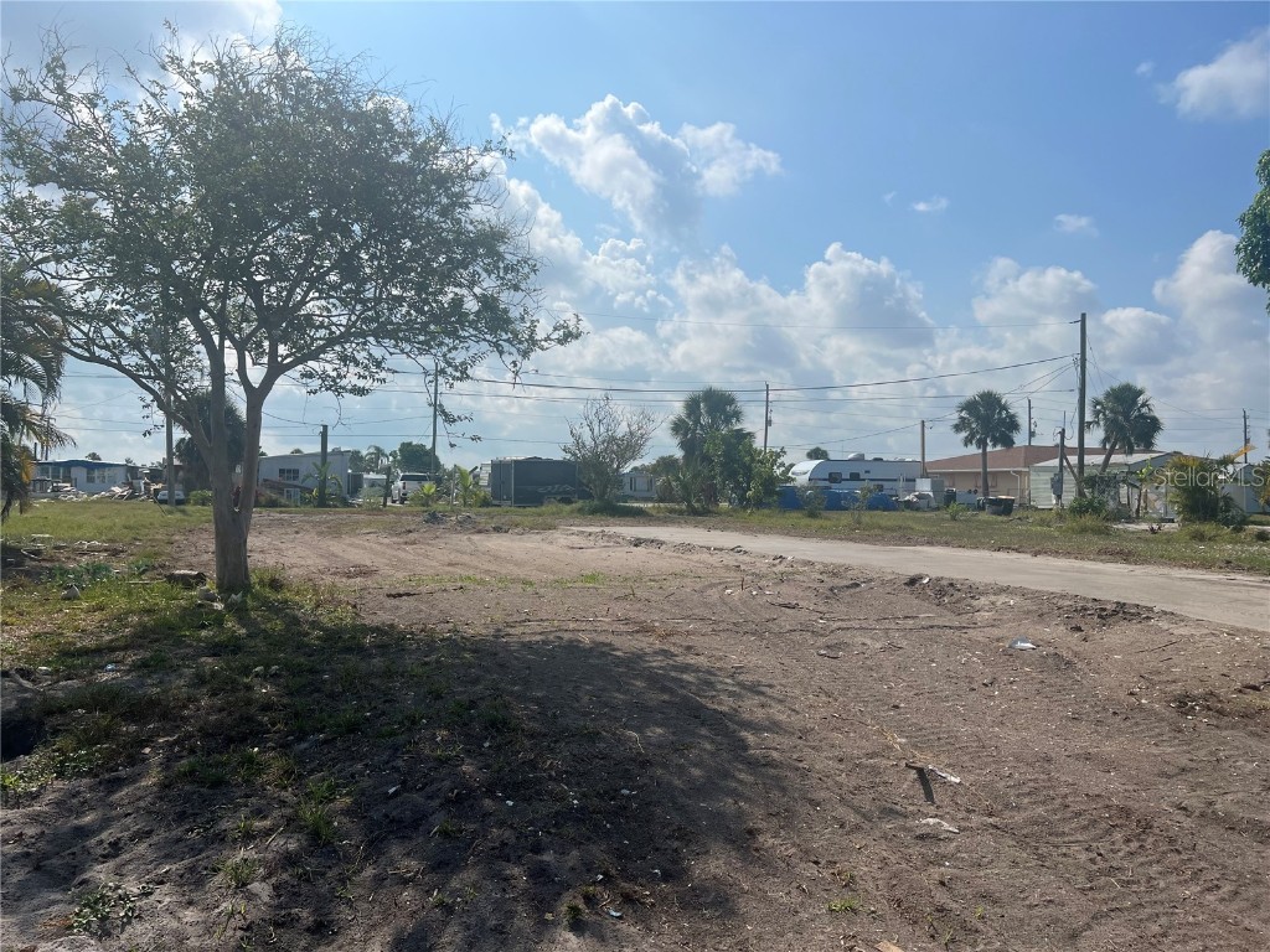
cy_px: 476
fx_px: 954
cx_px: 635
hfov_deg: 67.3
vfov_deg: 53.1
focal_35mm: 26
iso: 50
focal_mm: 5.7
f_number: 1.5
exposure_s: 1/10309
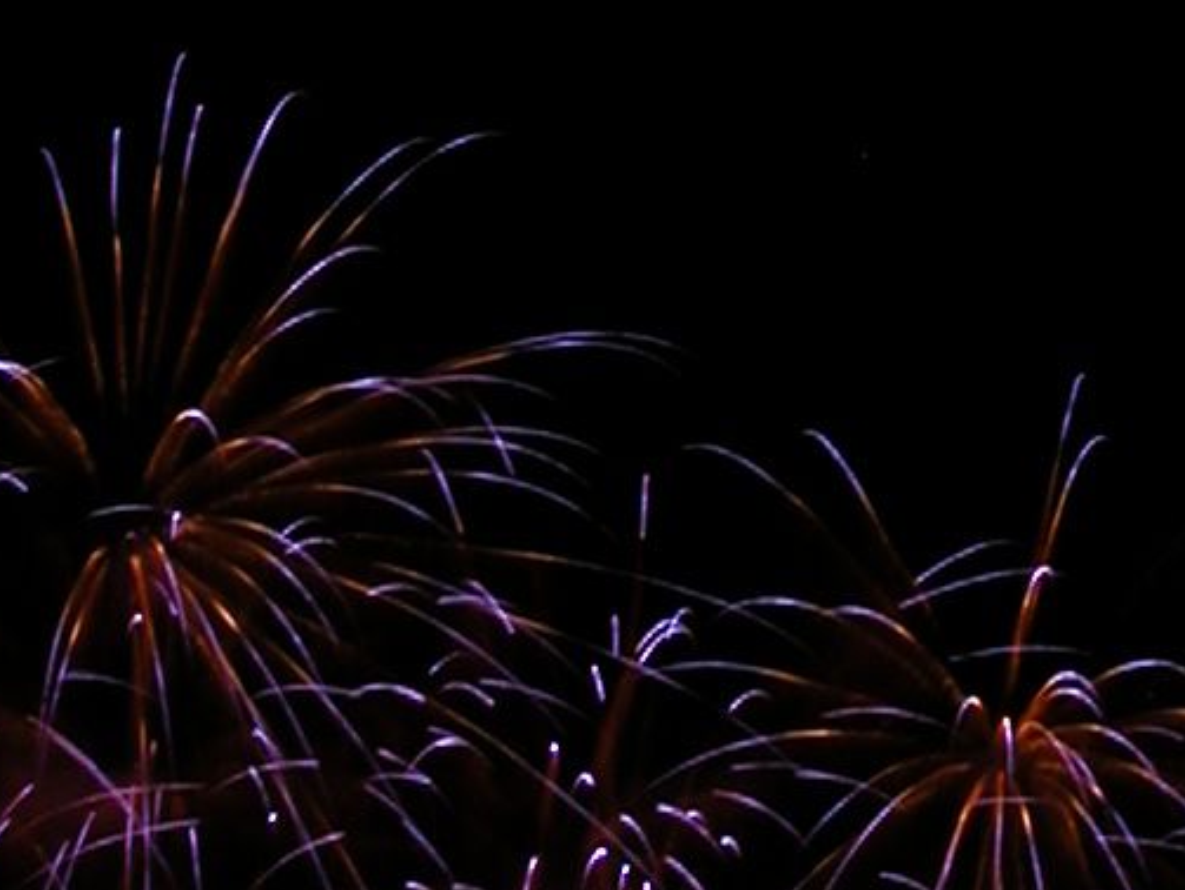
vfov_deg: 16.2
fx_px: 3049
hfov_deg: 21.6
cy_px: 947
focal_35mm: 89
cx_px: 191
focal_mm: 8.9
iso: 100
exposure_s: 2
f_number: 8
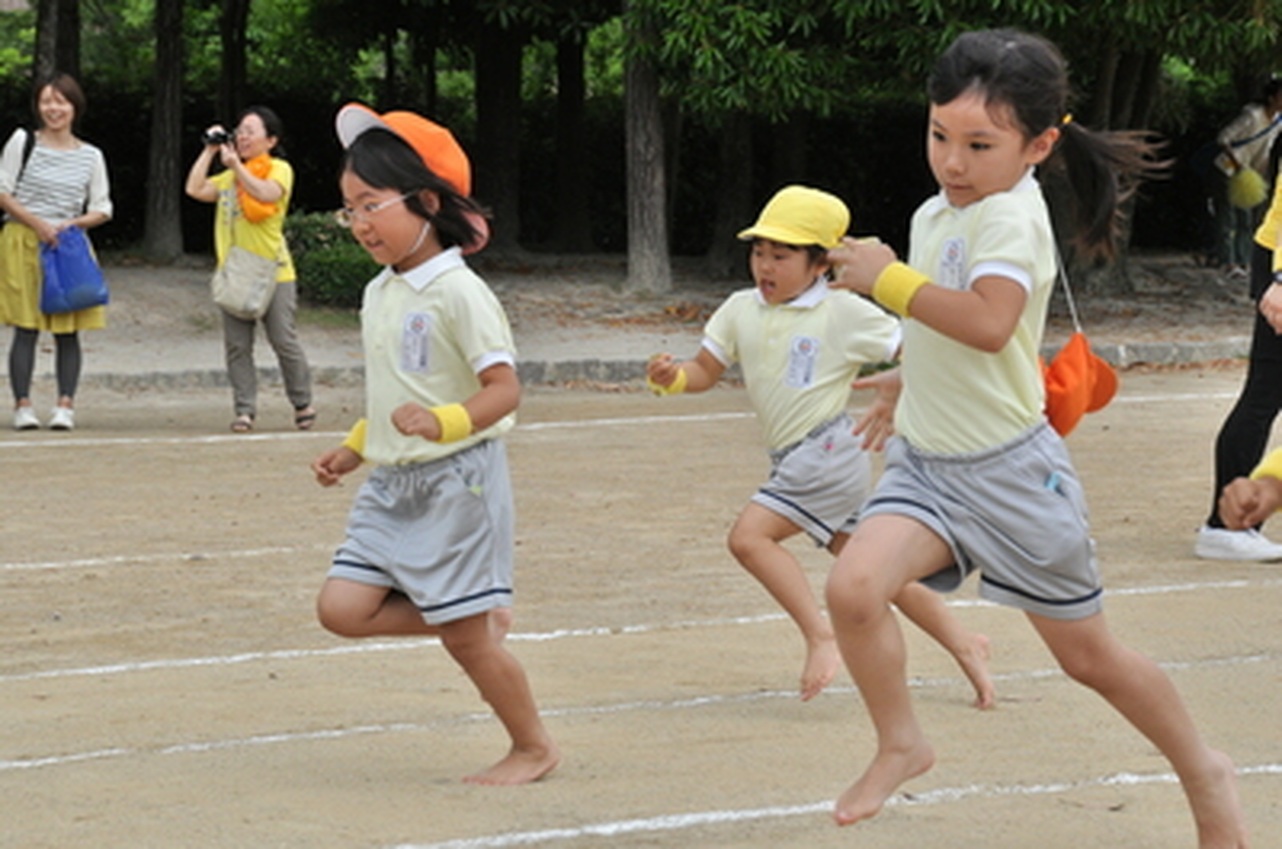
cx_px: 641
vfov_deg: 14.0
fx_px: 3465
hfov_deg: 21.0
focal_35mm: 98
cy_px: 424
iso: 800
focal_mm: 65
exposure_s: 1/1250
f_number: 9
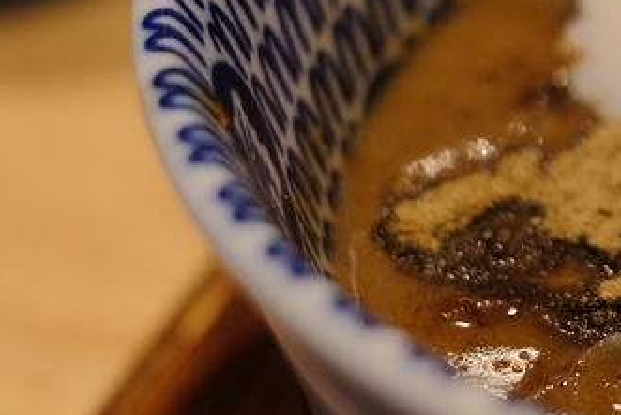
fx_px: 2830
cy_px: -7
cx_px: 835
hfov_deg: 12.1
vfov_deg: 8.3
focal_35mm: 164
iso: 200
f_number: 2.8
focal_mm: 35
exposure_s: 1/50
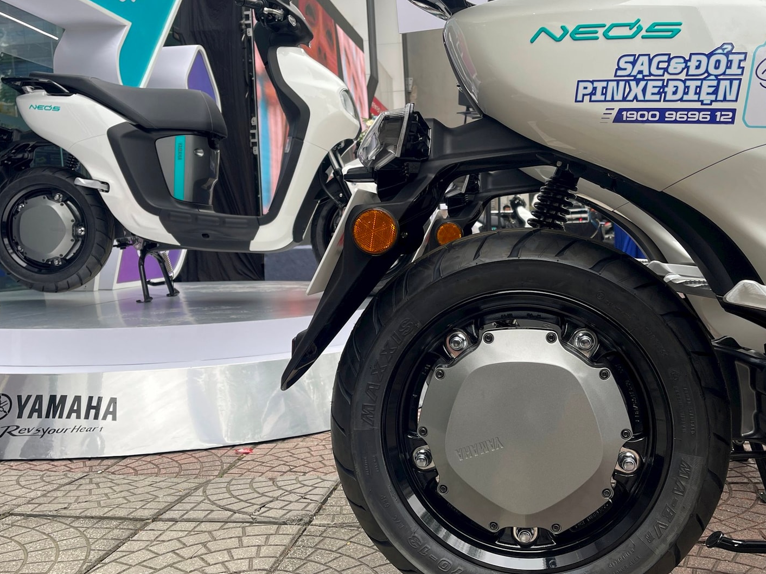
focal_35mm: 34
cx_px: 405
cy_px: 277
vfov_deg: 41.8
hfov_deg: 53.9
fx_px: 752
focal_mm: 5.1
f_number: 1.6
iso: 32
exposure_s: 1/206
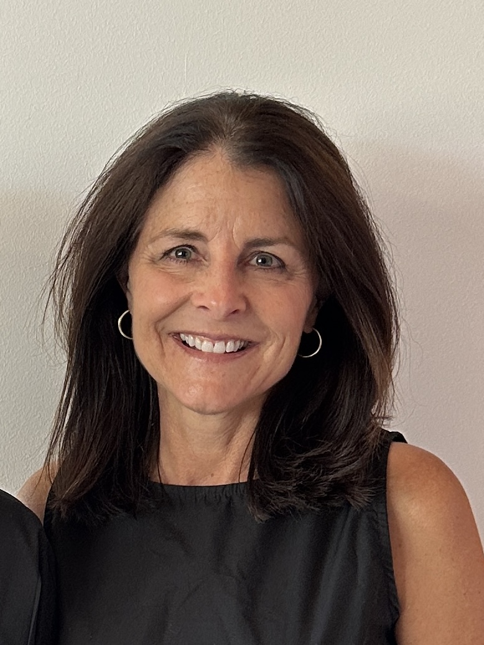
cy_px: 322
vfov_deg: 71.6
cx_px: 242
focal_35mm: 24
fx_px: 448
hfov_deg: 56.8
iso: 200
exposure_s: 1/60
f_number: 1.78
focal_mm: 6.86
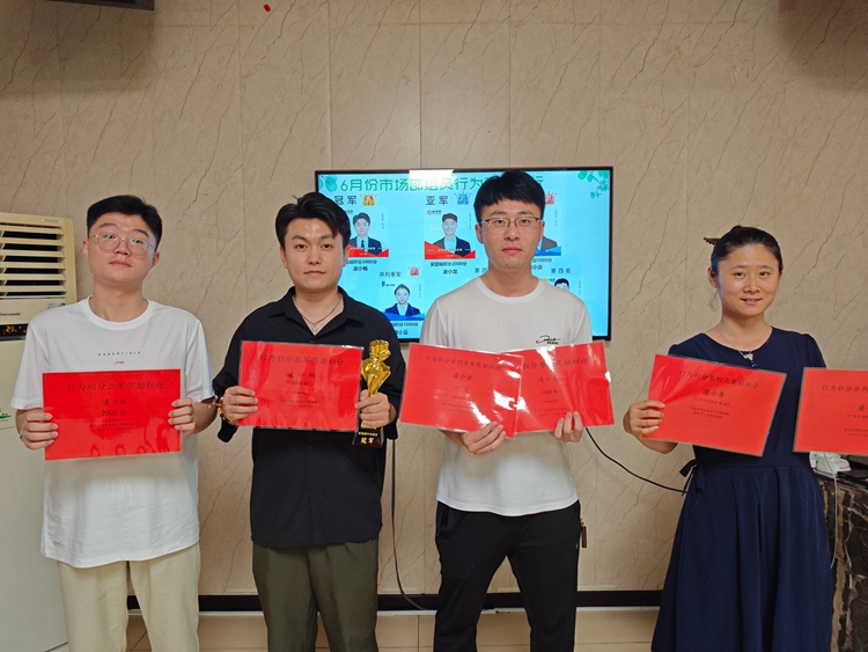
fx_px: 577
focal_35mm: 23
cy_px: 326
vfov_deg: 58.9
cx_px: 434
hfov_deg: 73.9
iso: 320
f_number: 2.8
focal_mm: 6.68
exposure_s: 1/50
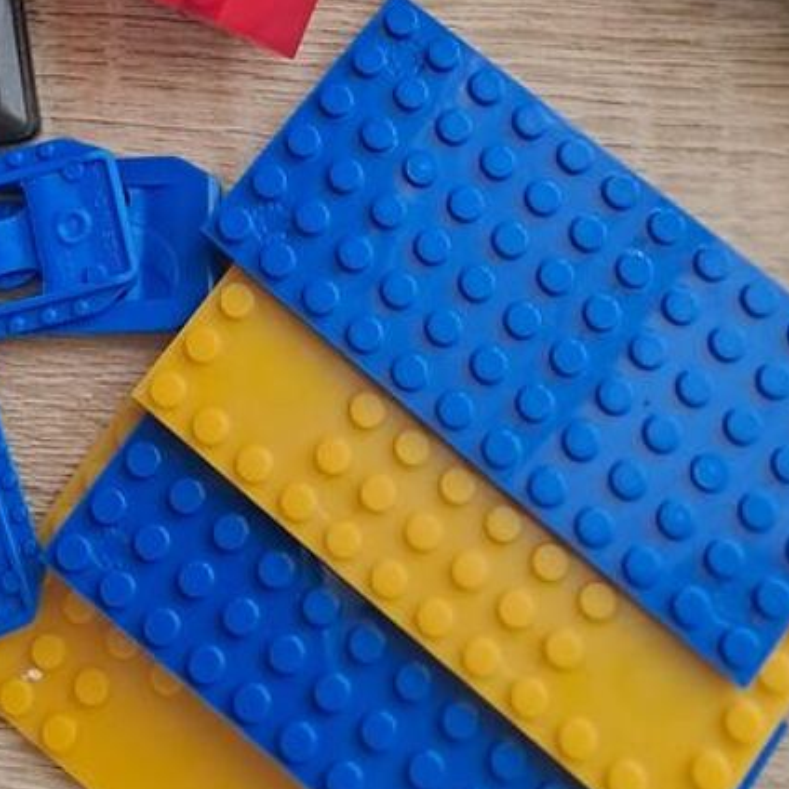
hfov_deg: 22.8
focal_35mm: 75
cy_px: -221
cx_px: 192
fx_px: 1934
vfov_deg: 21.1
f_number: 1.8
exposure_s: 1/40
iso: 640
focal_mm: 4
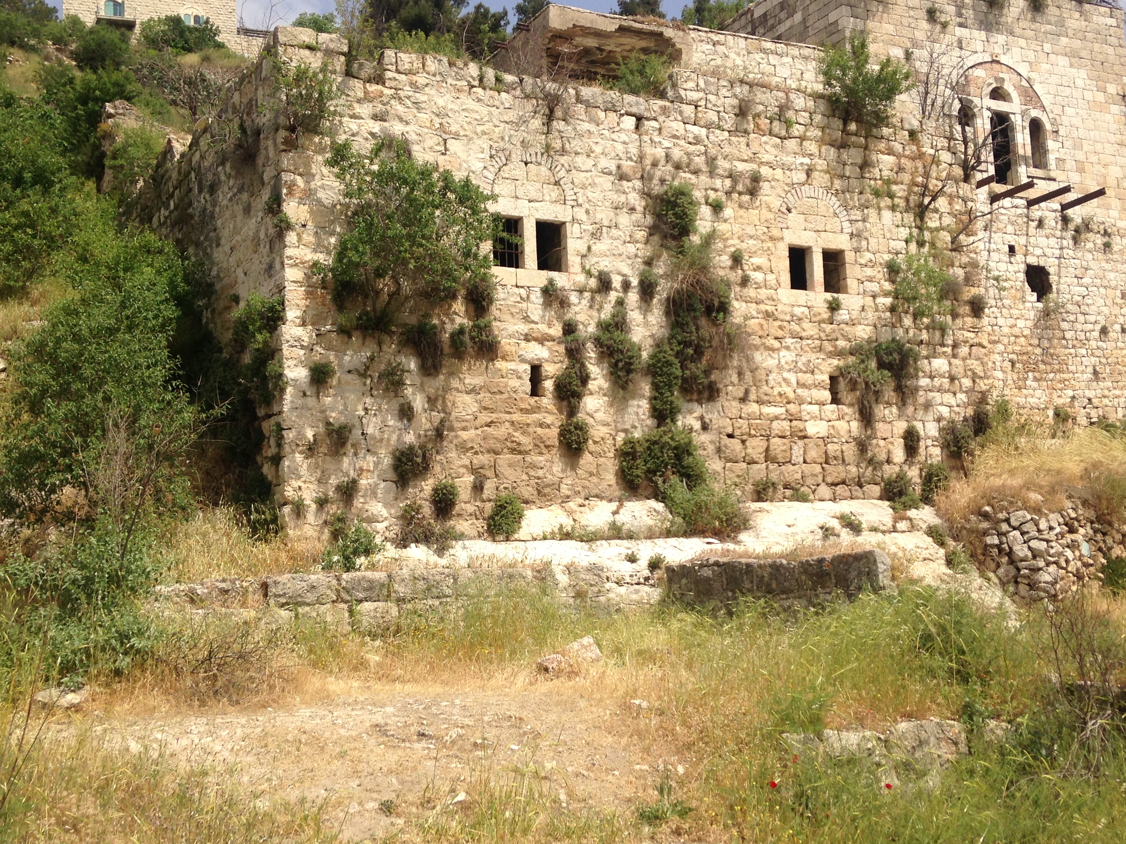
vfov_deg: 34.3
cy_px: 392
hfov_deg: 44.8
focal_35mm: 42
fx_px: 1366
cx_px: 587
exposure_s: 1/2169
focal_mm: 4.12
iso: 50
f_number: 2.4
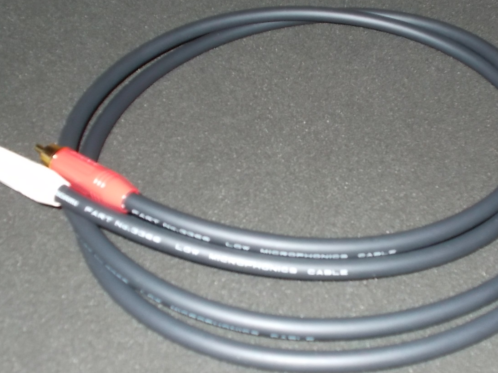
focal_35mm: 57
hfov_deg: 33.6
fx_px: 820
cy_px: 186
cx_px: 317
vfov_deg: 25.7
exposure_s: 1/30
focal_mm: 6.9
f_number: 3.9
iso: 200
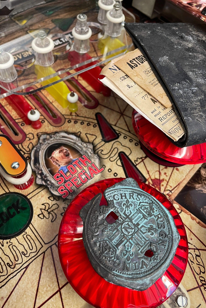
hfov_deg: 46.4
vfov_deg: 65.5
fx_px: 240
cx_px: 99
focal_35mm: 28
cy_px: 155
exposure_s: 1/60
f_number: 1.6
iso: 160
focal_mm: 4.2
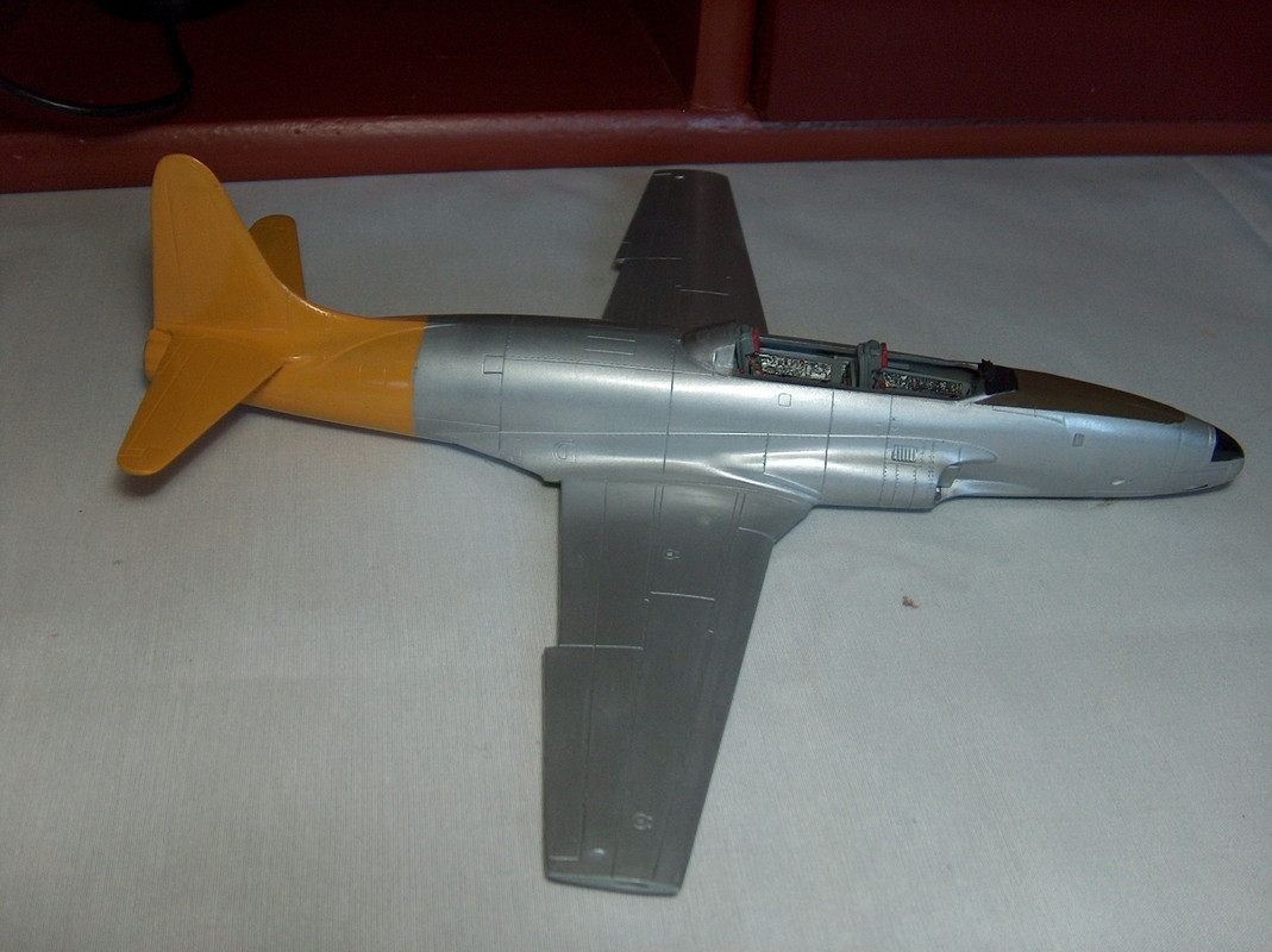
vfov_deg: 38.6
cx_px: 636
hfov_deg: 50.2
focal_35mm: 37
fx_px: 1359
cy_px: 476
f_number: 2.8
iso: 100
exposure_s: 1/60
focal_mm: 7.6
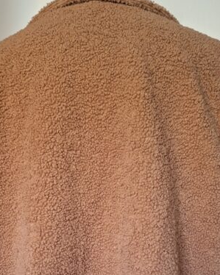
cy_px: 247
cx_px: 89
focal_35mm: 48
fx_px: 391
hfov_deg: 31.4
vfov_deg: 36.4
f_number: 1.8
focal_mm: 5.54
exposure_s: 1/50
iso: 250
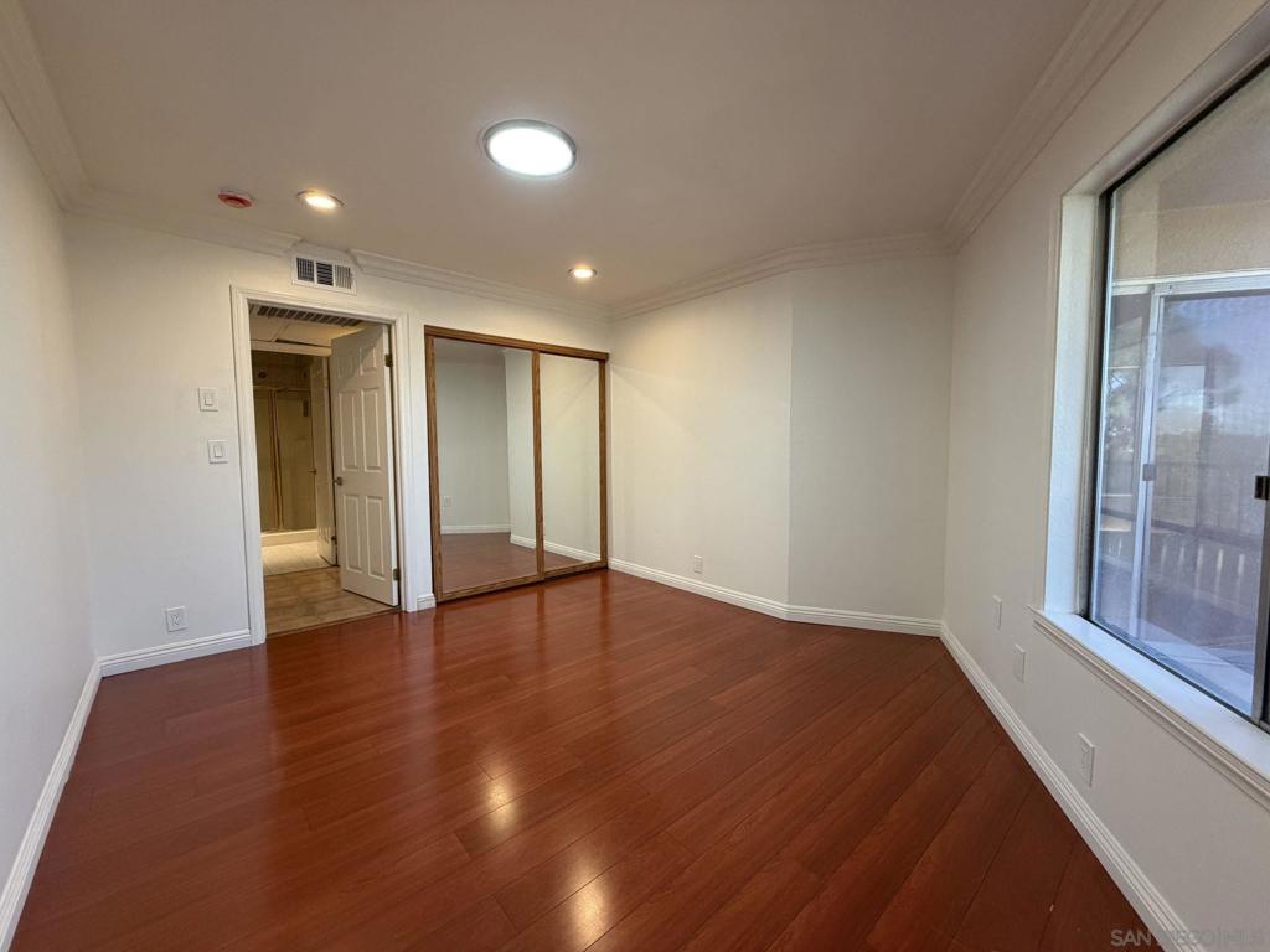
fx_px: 514
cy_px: 476
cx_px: 635
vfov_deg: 85.7
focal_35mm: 14
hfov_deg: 102.1
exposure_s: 1/120
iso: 320
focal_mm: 2.22
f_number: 2.2
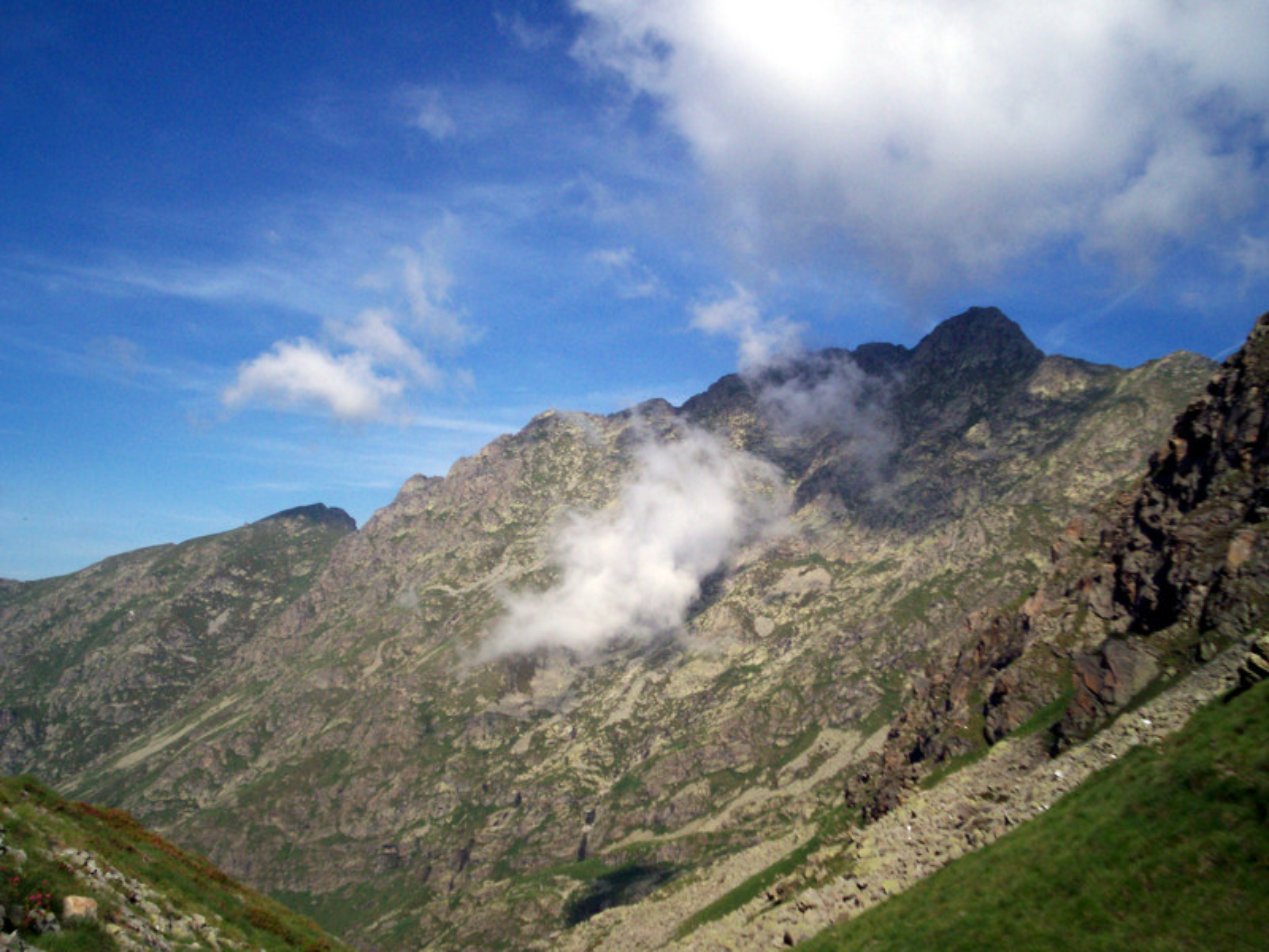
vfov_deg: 39.7
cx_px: 634
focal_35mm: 36
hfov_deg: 51.4
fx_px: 1320
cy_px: 476
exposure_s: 1/1075
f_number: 4.5
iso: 100
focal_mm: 5.9
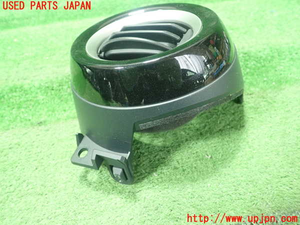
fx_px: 260
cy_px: 112
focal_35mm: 30
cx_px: 150
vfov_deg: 46.8
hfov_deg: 60.0
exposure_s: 1/60
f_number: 2.3
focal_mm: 5.5
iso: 800
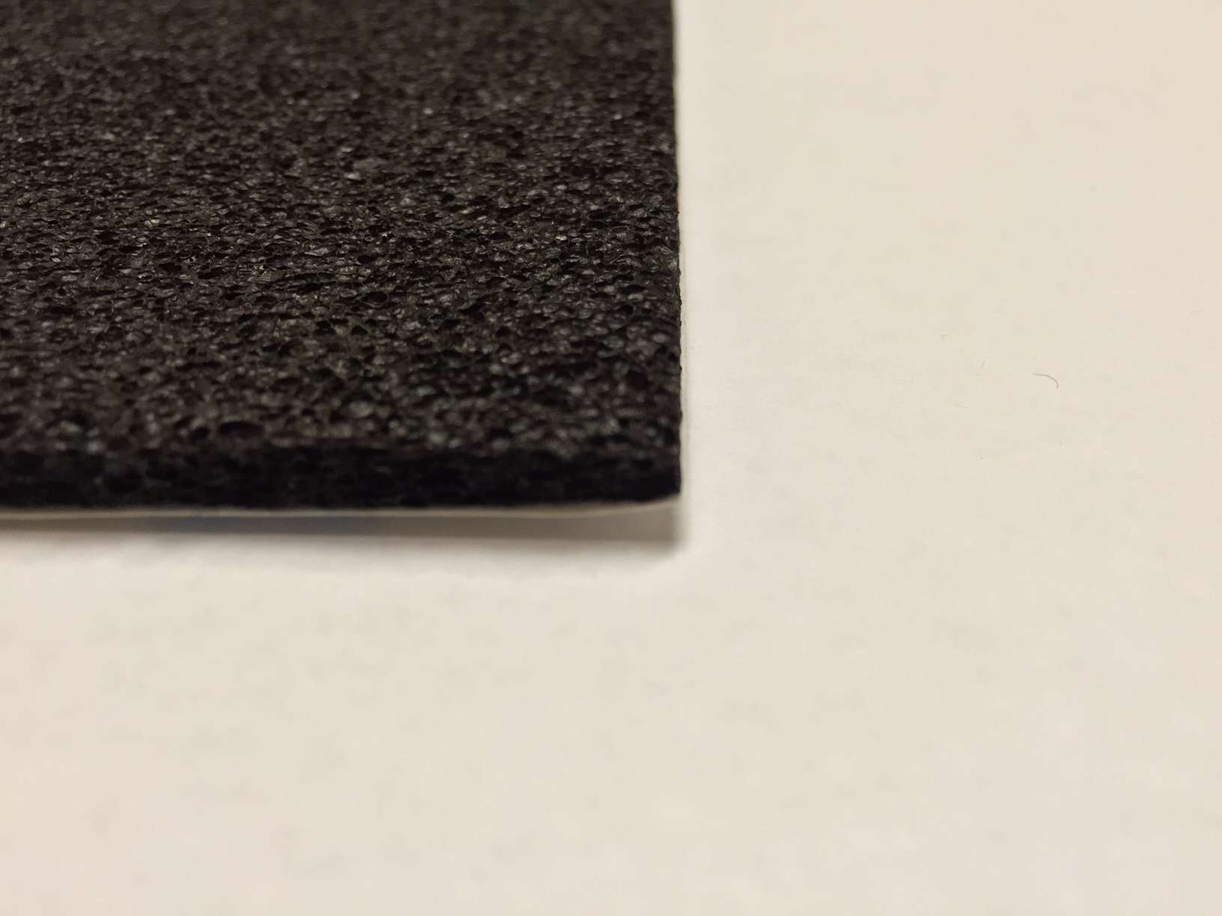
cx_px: 611
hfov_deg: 61.7
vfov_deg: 48.2
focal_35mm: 29
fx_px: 1024
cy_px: 458
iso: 100
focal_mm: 4.15
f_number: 2.2
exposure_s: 1/33
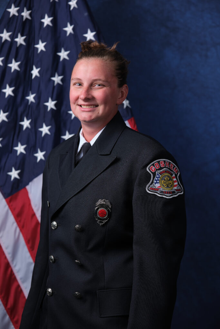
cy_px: 164
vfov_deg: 18.1
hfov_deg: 12.1
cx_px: 110
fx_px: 1035
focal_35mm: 113
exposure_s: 1/250
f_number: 2.8
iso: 125
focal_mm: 75
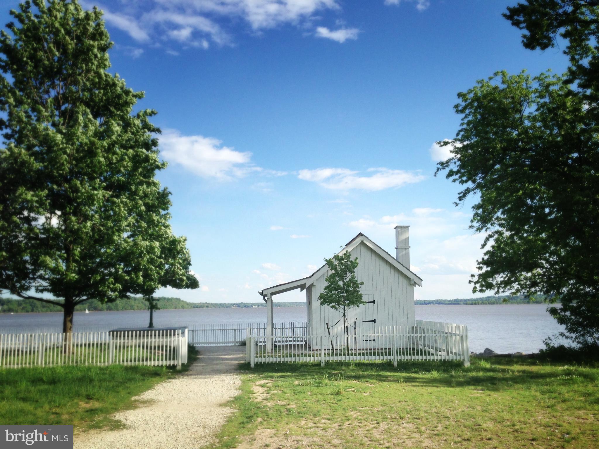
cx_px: 300
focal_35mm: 33
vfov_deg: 42.9
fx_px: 571
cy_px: 224
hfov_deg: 55.4
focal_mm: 4.13
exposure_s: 1/1550
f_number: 2.4
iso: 50
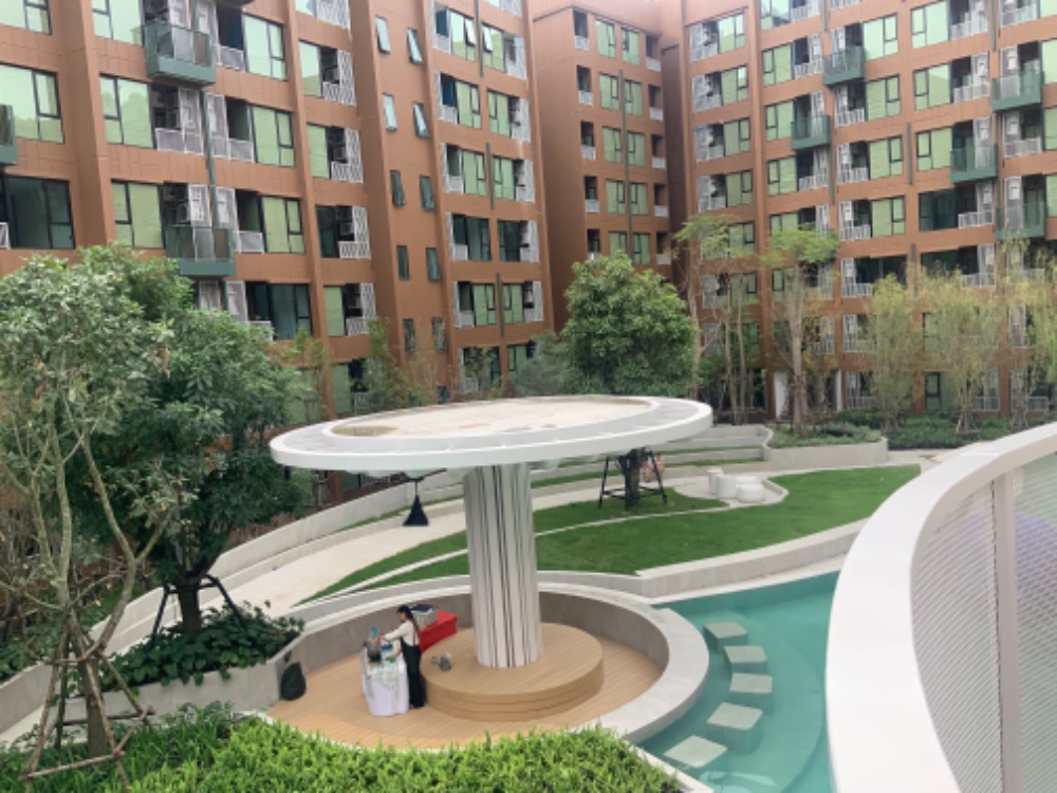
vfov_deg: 48.2
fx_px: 886
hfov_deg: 61.7
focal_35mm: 29
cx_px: 528
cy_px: 396
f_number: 1.8
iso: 16
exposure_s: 1/627
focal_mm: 3
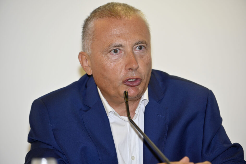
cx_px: 123
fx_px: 1195
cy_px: 82
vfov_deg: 7.8
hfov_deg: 11.8
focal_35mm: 175
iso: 640
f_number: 5.6
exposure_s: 1/100
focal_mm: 175
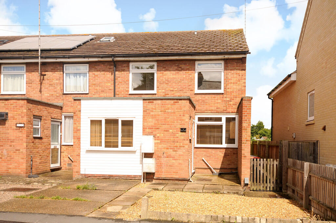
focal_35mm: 36
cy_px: 112
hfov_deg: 53.2
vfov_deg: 36.8
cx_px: 168
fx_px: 336
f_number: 6.3
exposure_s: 1/1000
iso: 400
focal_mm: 24
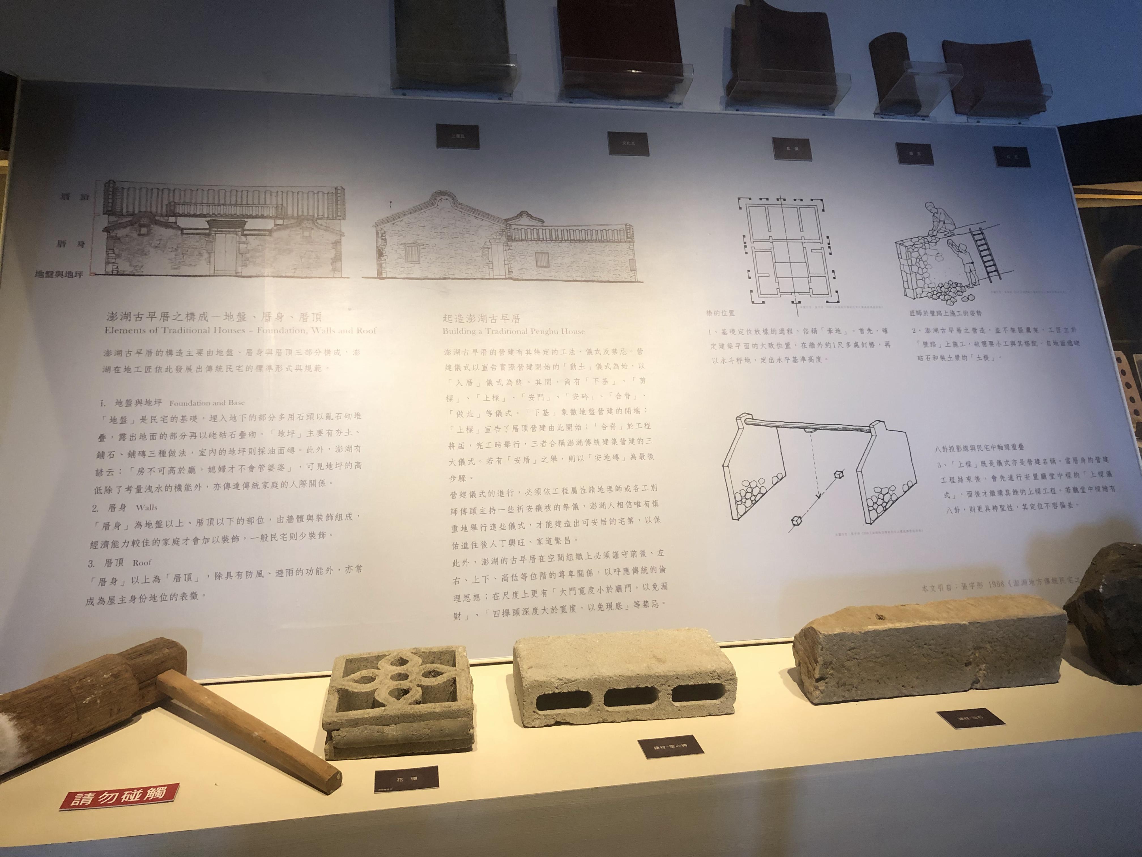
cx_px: 571
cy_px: 428
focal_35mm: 28
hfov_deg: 63.4
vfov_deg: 49.7
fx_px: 924
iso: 32
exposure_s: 1/30
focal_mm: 4
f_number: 1.8
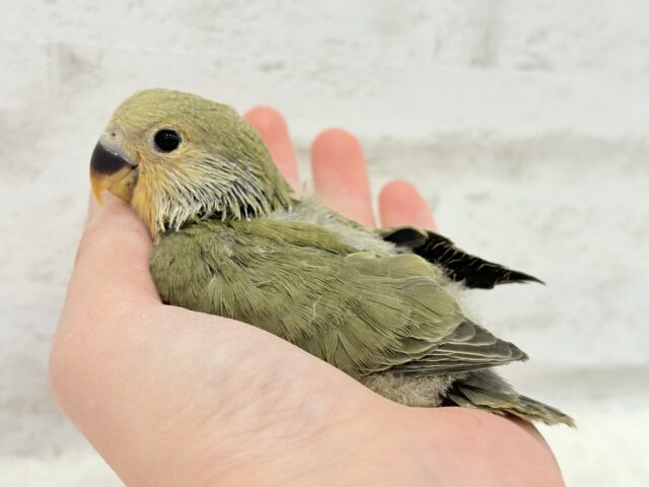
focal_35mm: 52
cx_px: 324
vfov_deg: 28.0
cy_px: 244
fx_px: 975
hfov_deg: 36.8
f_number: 1.6
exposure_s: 1/100
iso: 100
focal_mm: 5.96
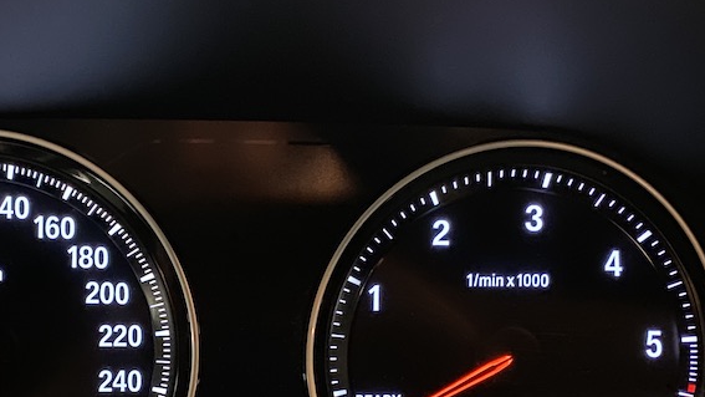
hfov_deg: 32.5
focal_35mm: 64
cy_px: 382
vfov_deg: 18.4
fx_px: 1196
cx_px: 229
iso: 1600
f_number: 1.8
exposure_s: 1/20
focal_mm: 4.25
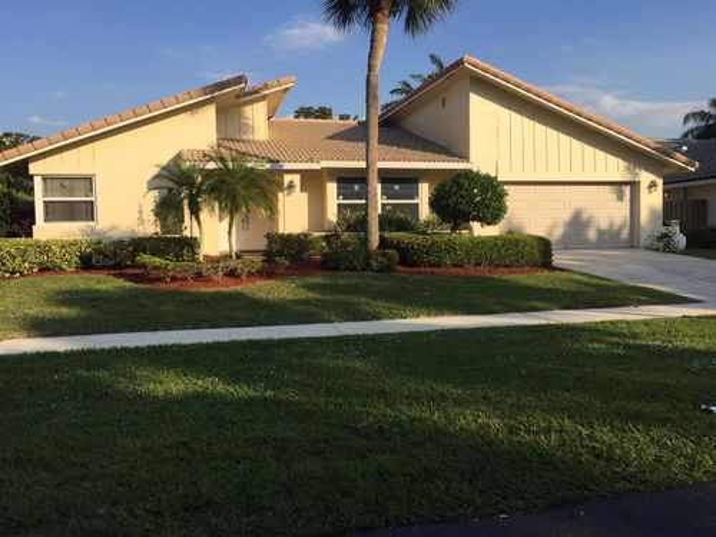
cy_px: 268
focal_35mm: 29
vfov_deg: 48.2
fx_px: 600
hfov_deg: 61.7
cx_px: 358
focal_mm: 4.15
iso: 32
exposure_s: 1/1799
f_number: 2.2
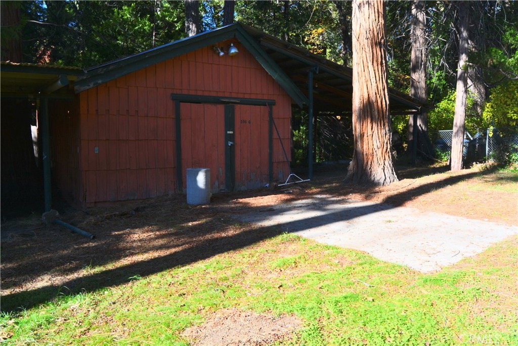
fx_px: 389
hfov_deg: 67.4
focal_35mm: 27
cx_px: 259
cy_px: 173
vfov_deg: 47.9
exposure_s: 1/250
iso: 360
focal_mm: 18
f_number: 10
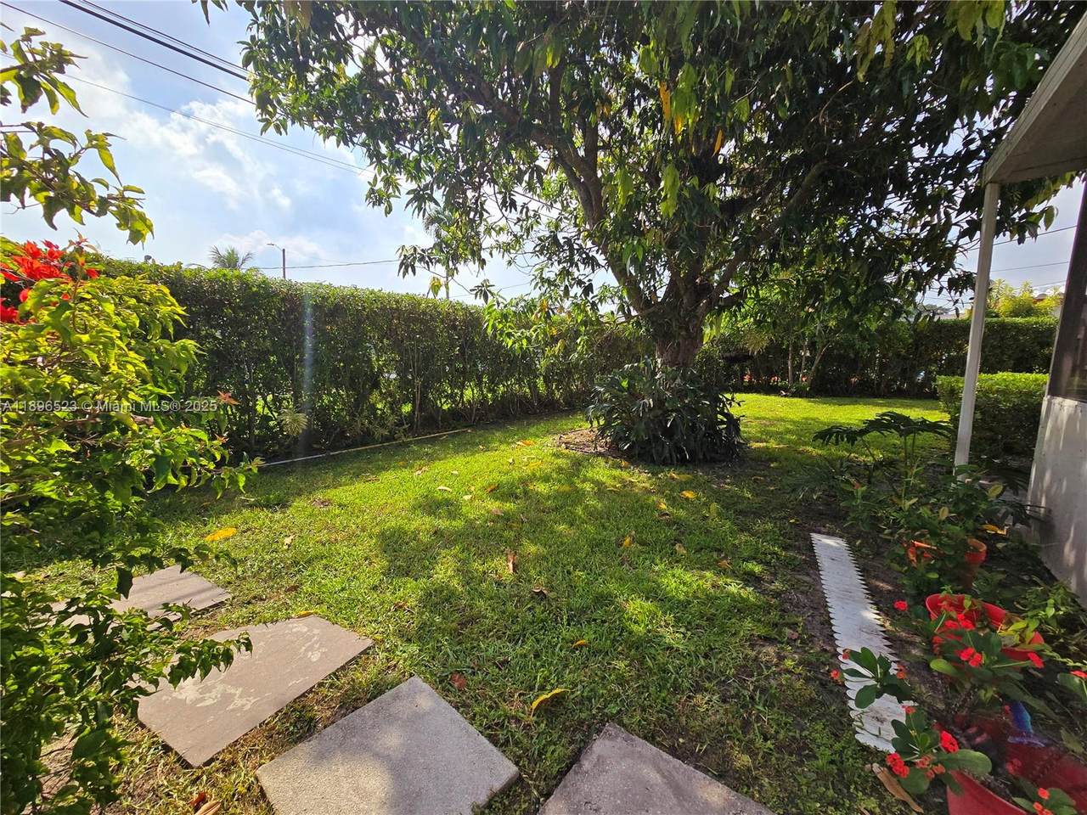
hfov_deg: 106.2
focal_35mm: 13
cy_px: 408
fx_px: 408
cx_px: 544
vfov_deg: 89.9
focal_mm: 2.2
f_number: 2.2
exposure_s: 1/2500
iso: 50
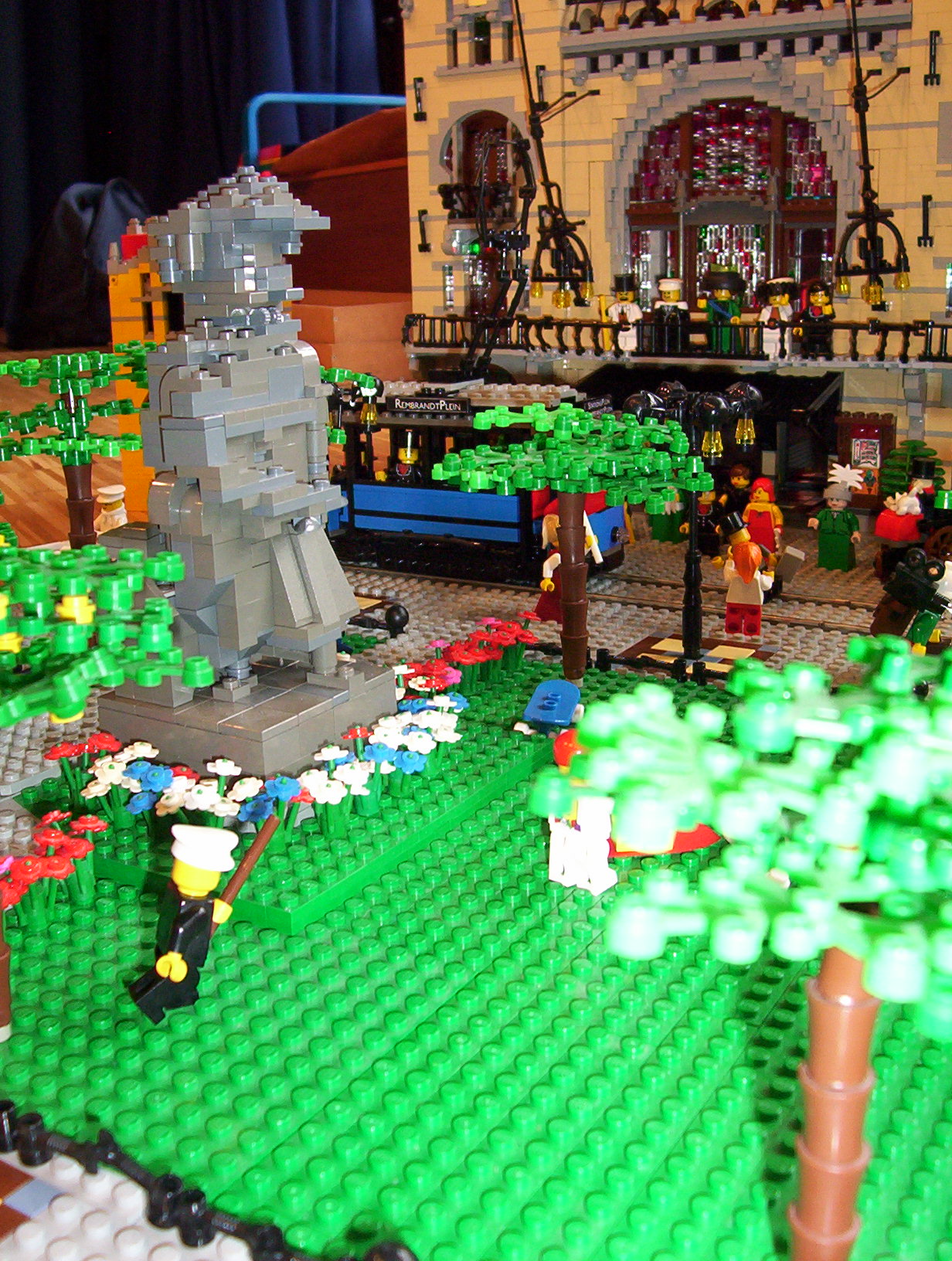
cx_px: 476
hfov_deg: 33.7
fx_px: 1570
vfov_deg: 43.8
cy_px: 630
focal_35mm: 43
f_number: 2.73
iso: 140
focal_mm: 5.77
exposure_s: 1/60
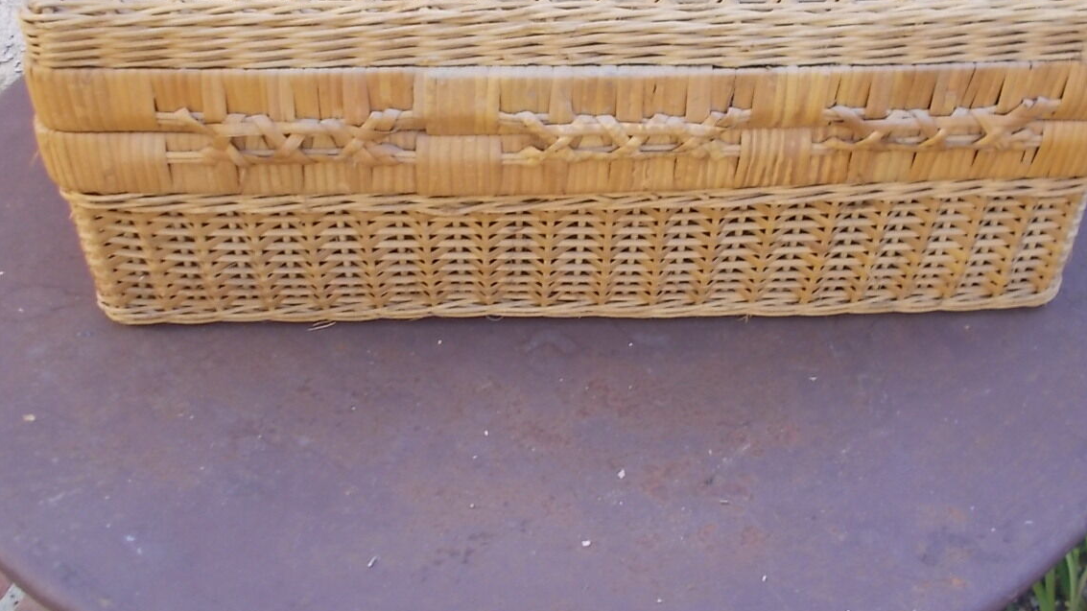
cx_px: 581
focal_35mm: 40
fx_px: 1153
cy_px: 165
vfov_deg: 29.3
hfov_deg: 50.4
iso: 80
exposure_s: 1/80
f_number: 3.2
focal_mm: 4.6
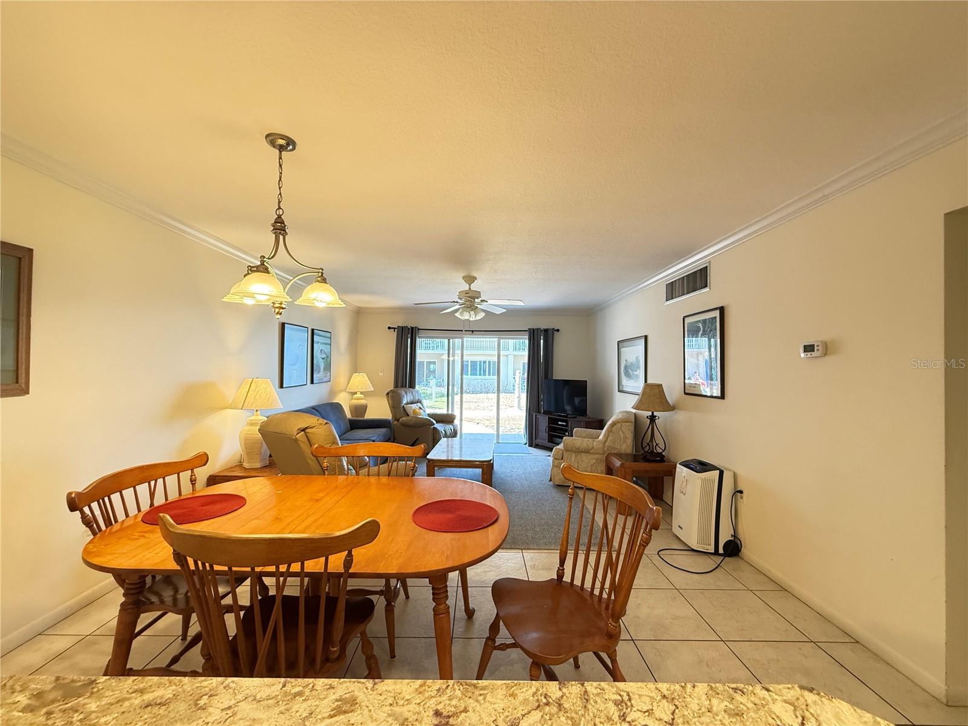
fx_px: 391
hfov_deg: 102.1
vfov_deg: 85.7
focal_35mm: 14
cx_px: 484
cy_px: 363
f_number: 2.2
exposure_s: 1/60
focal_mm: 2.22
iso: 320
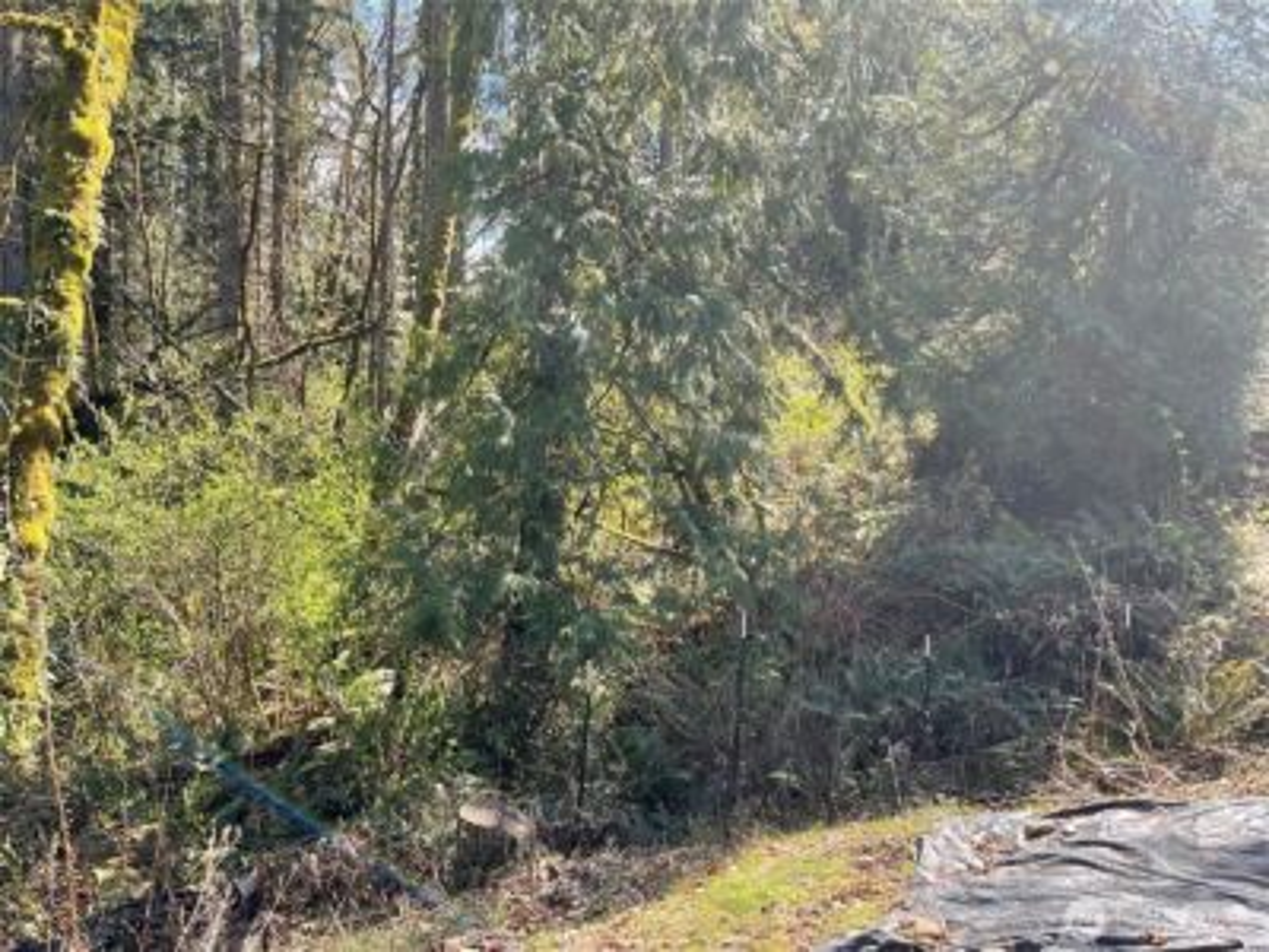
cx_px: 634
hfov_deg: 61.7
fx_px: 1063
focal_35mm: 29
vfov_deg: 48.2
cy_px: 476
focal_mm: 3
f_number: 1.8
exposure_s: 1/212
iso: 16
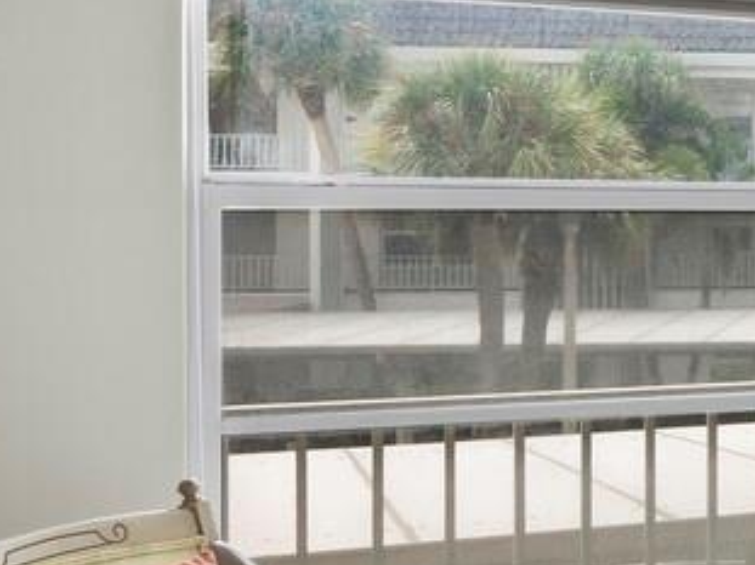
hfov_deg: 20.6
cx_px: 1287
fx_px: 1570
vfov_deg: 20.4
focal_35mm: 72
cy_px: 286
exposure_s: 1/6
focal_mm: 7
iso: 200
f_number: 11
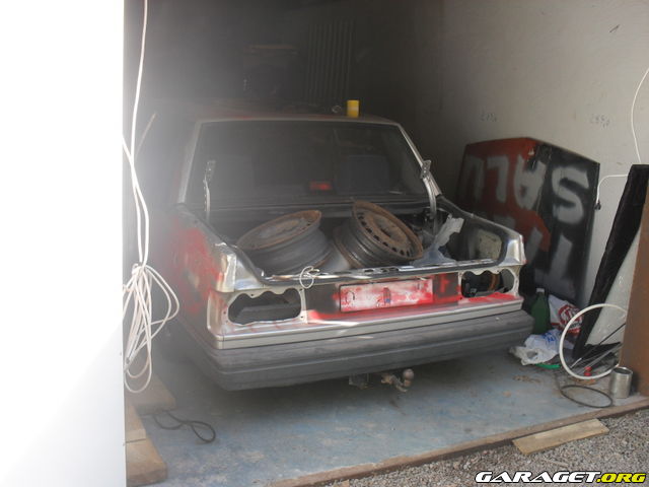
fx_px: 656
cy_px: 244
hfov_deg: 52.6
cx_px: 324
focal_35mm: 35
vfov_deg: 40.7
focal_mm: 6.3
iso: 100
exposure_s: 1/90
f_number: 3.2
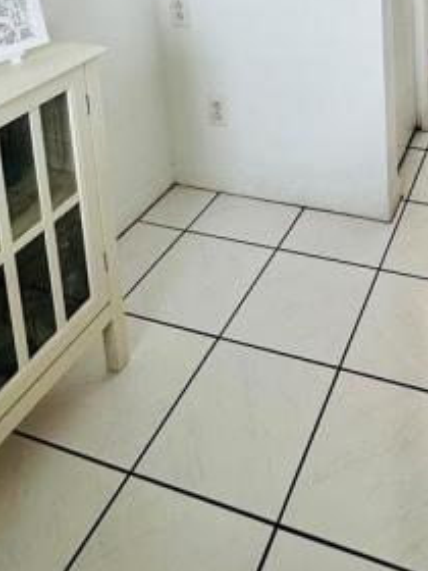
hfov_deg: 37.4
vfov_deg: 39.9
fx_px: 593
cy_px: -82
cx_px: 375
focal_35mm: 36
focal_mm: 2.22
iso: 80
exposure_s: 1/120
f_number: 2.2
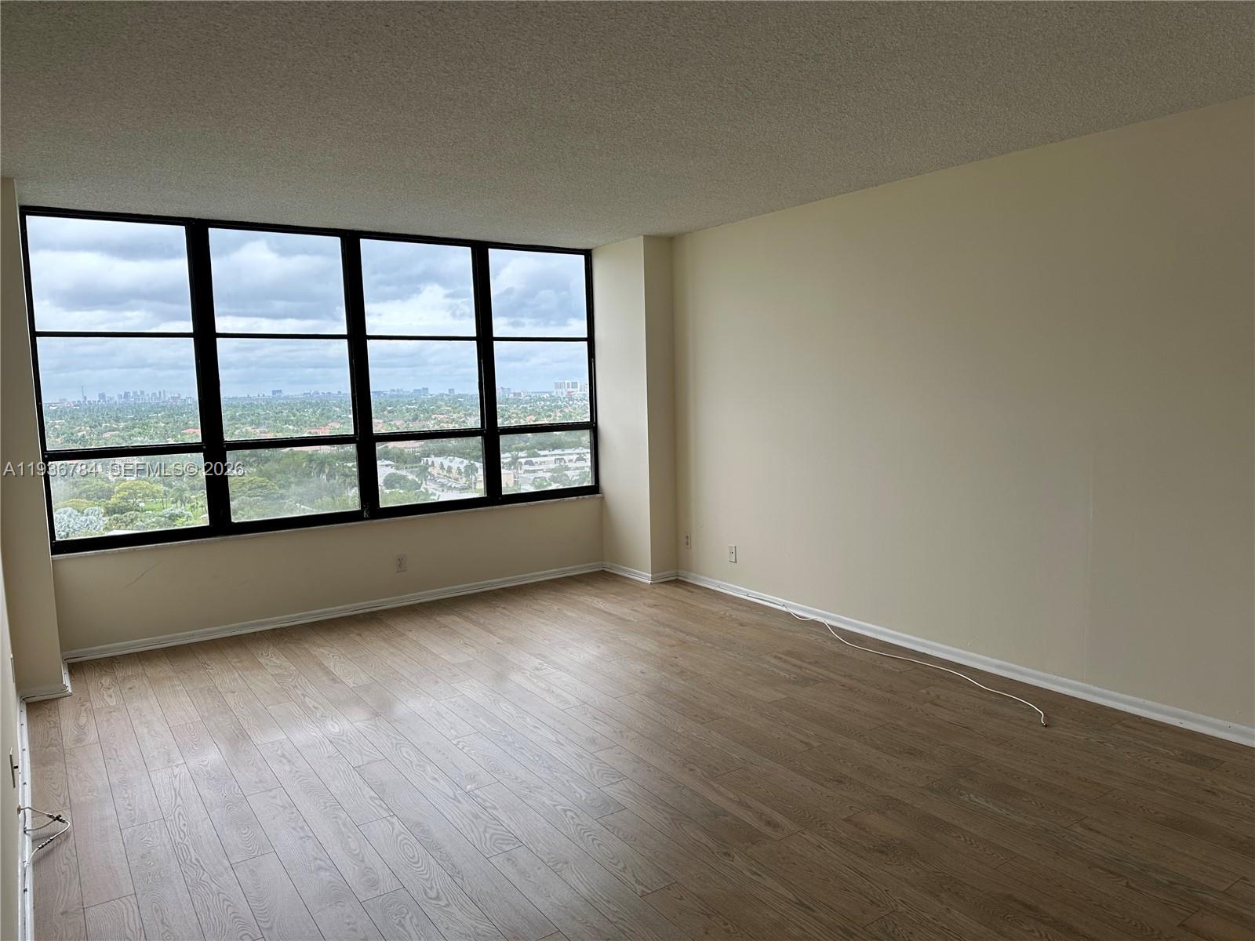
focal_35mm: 24
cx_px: 628
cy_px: 470
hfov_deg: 71.6
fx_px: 870
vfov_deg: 56.8
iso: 64
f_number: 1.78
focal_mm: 6.86
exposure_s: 1/204
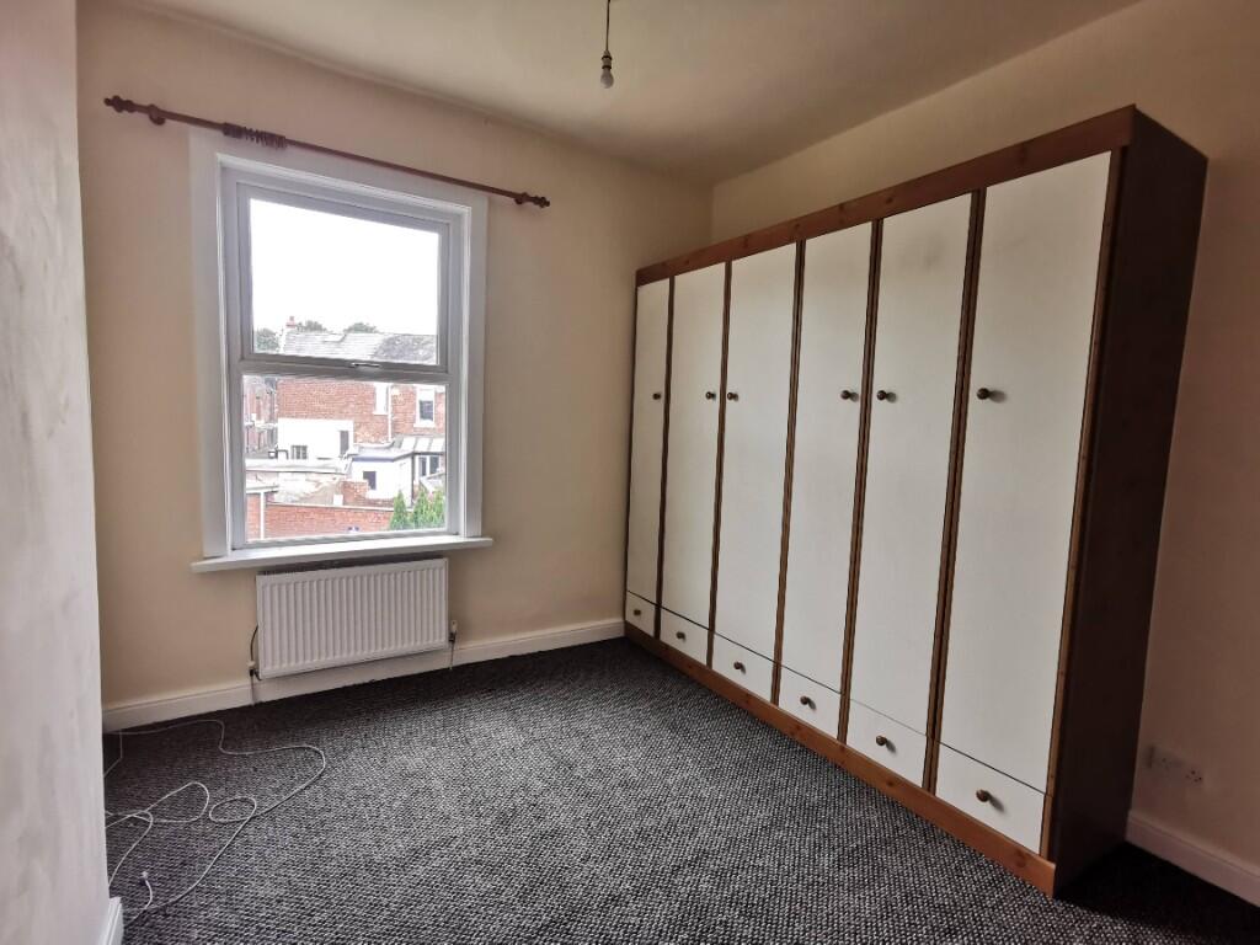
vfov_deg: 78.1
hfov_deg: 94.5
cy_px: 472
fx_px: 582
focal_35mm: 16
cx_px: 630
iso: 160
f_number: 2.2
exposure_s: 1/100
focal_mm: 2.26
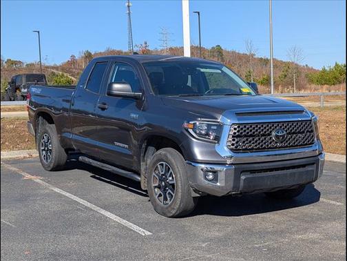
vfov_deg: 29.7
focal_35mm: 49
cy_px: 130
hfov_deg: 38.9
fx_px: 491
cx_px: 174
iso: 21
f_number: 1.68
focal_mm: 6.9
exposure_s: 1/1250
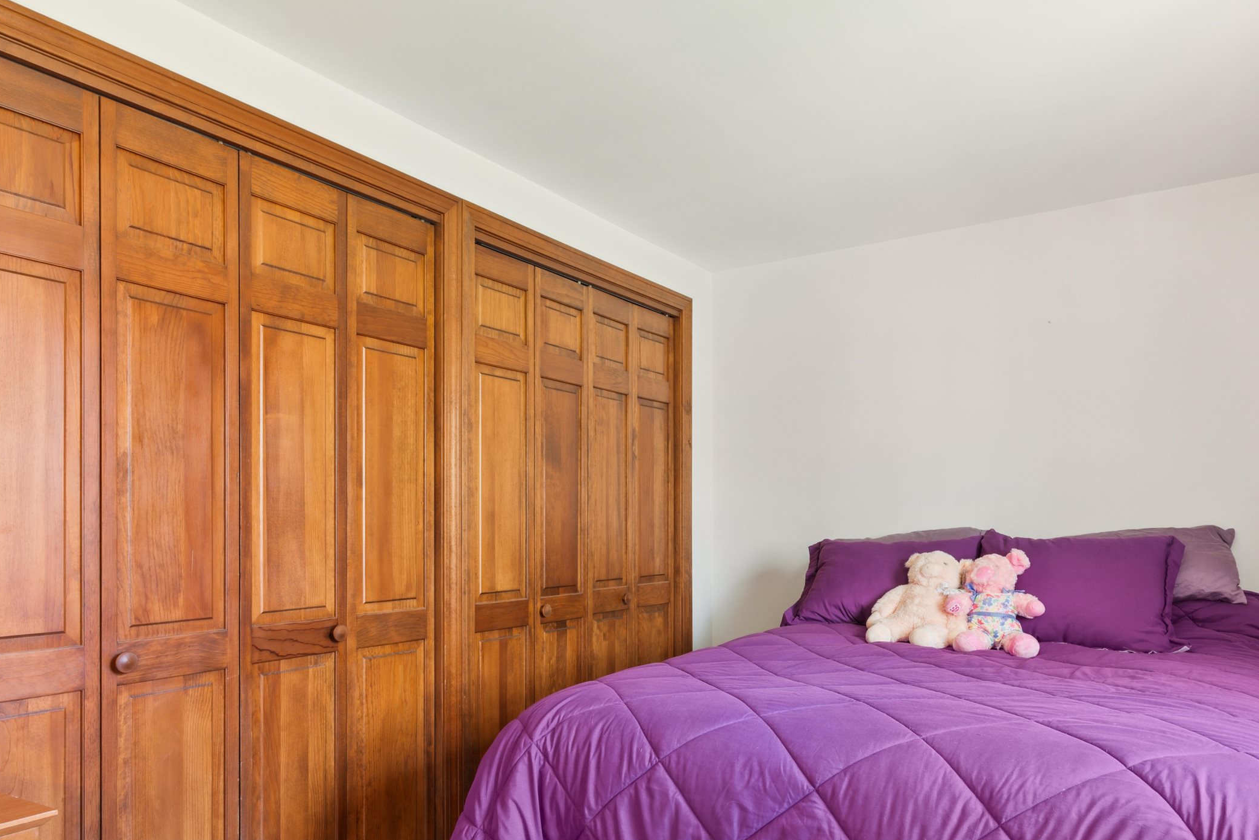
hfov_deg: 71.4
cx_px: 681
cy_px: 549
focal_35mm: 25
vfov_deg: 50.5
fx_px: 874
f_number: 9
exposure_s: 5
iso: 100
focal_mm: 17
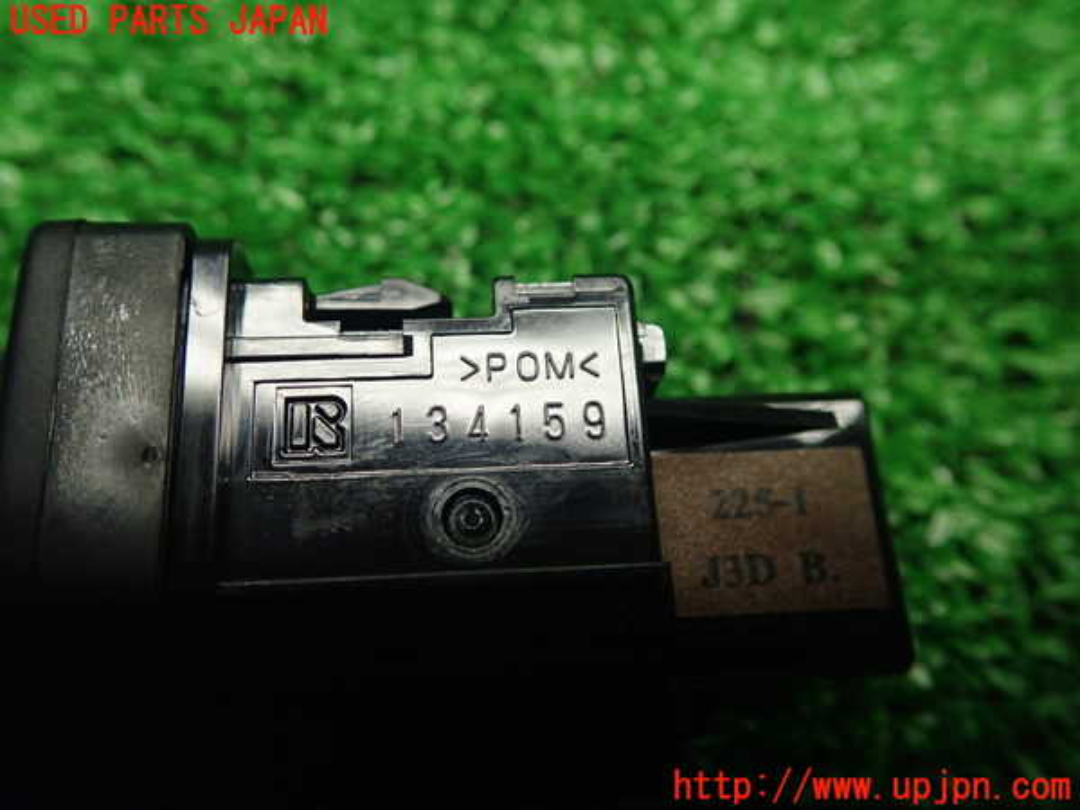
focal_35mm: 30
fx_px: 936
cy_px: 405
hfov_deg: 60.0
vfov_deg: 46.8
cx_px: 540
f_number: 2.3
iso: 640
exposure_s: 1/125
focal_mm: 5.5
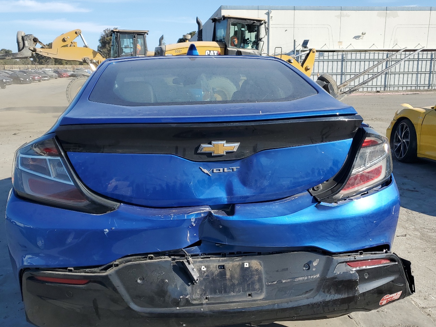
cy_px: 192
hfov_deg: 55.3
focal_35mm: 33
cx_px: 231
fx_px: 416
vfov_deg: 42.8
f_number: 1.5
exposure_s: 1/2000
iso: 50
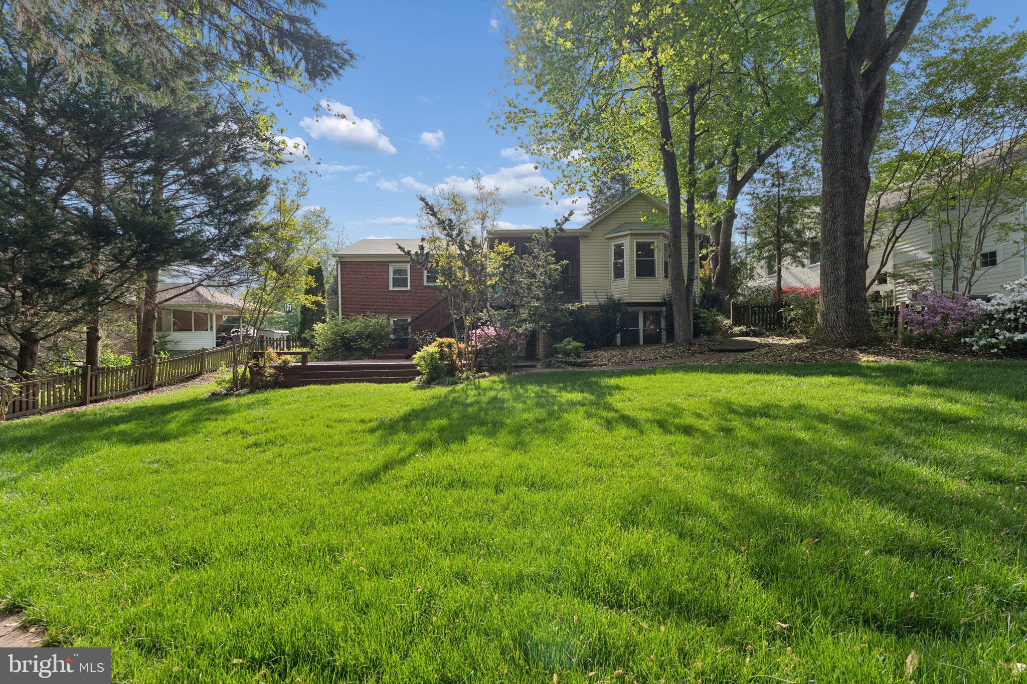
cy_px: 342
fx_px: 425
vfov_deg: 77.7
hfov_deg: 100.8
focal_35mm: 15
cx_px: 514
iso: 1250
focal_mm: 14.9
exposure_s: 1/1600
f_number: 7.1
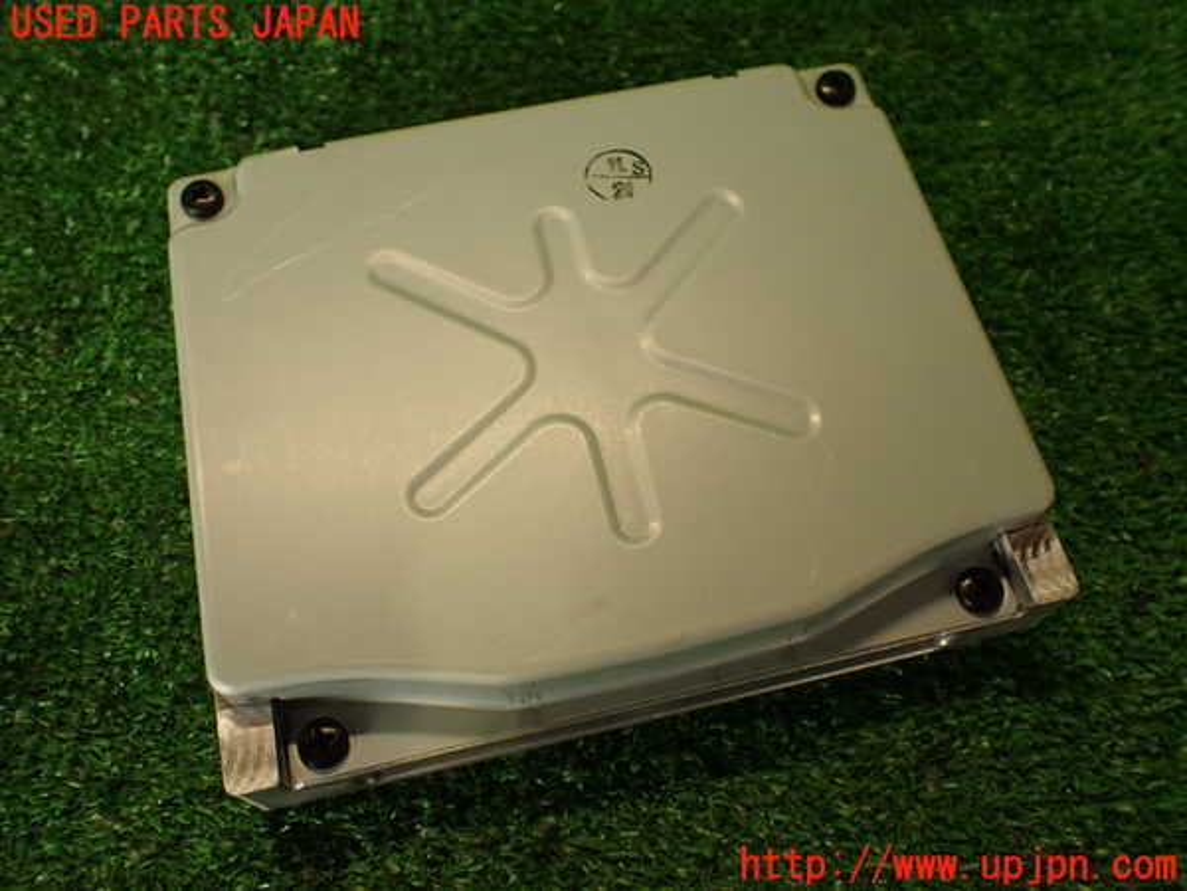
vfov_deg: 44.2
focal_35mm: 32
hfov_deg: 56.8
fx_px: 1097
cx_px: 594
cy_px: 446
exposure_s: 1/60
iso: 125
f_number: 2.4
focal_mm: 5.79
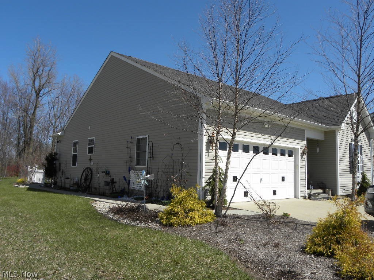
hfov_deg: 61.7
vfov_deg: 48.2
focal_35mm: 29
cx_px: 187
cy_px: 140
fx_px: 313
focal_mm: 5.2
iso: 64
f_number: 5.6
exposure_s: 1/355
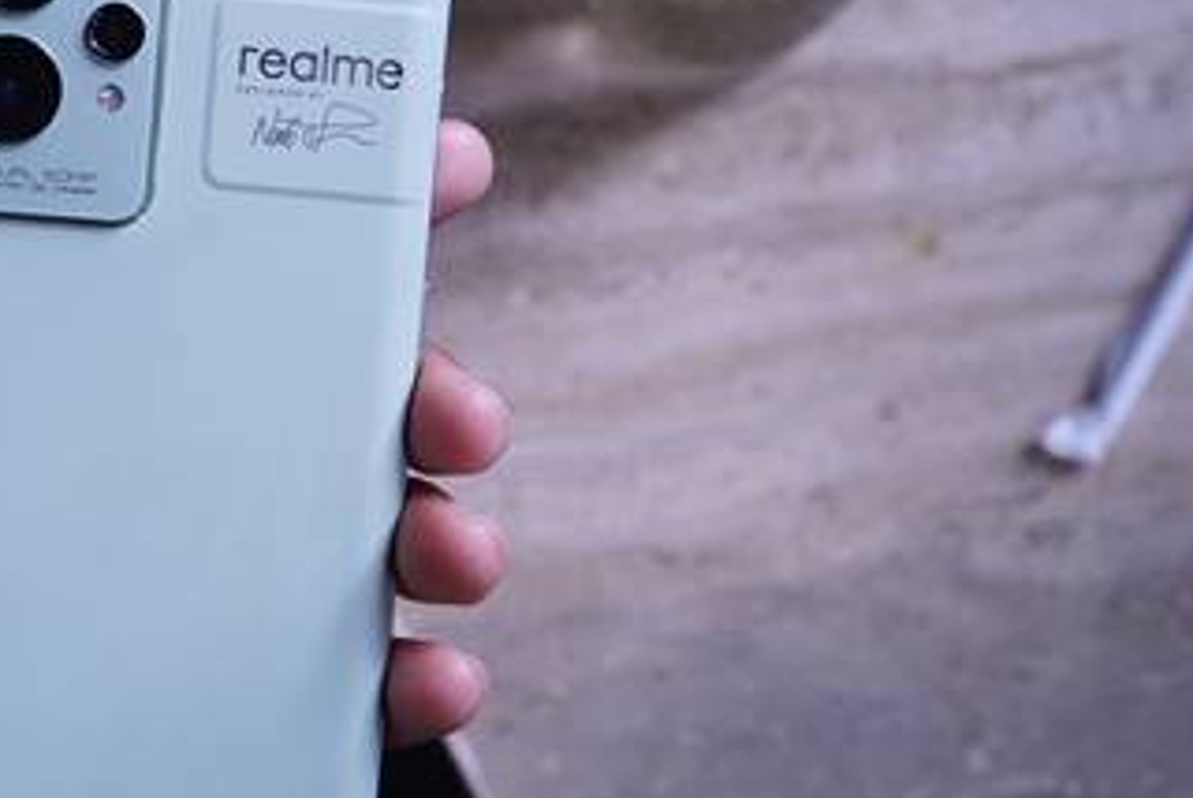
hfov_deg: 32.0
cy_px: 367
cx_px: 89
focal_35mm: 59
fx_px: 1957
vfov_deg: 23.0
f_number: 4
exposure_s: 1/100
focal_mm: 18
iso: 500
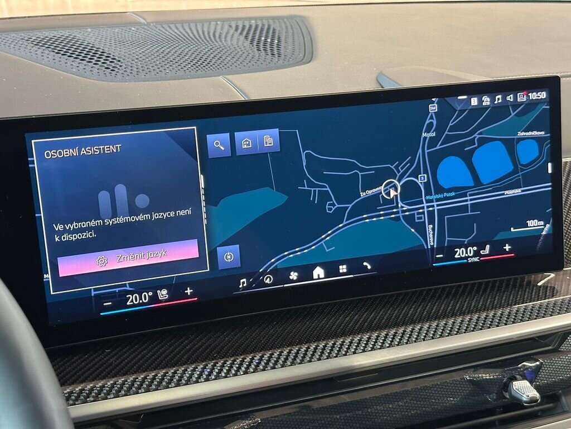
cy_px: 214
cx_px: 286
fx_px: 792
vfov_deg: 30.3
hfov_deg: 39.7
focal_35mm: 48
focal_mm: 6.86
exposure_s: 1/27
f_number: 1.78
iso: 640
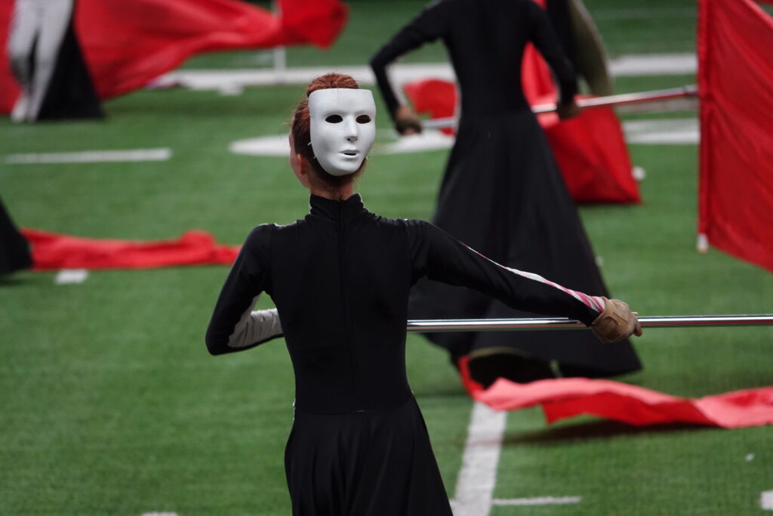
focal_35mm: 541
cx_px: 386
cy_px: 258
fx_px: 11617
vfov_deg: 2.5
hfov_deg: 3.8
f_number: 4
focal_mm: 198.21
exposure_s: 1/250
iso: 800
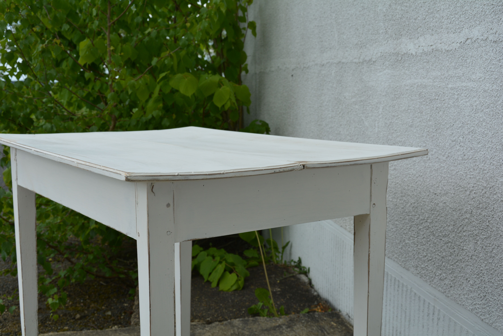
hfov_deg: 41.1
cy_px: 168
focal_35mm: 48
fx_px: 671
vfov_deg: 28.1
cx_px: 252
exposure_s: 1/250
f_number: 8
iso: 180
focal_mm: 32
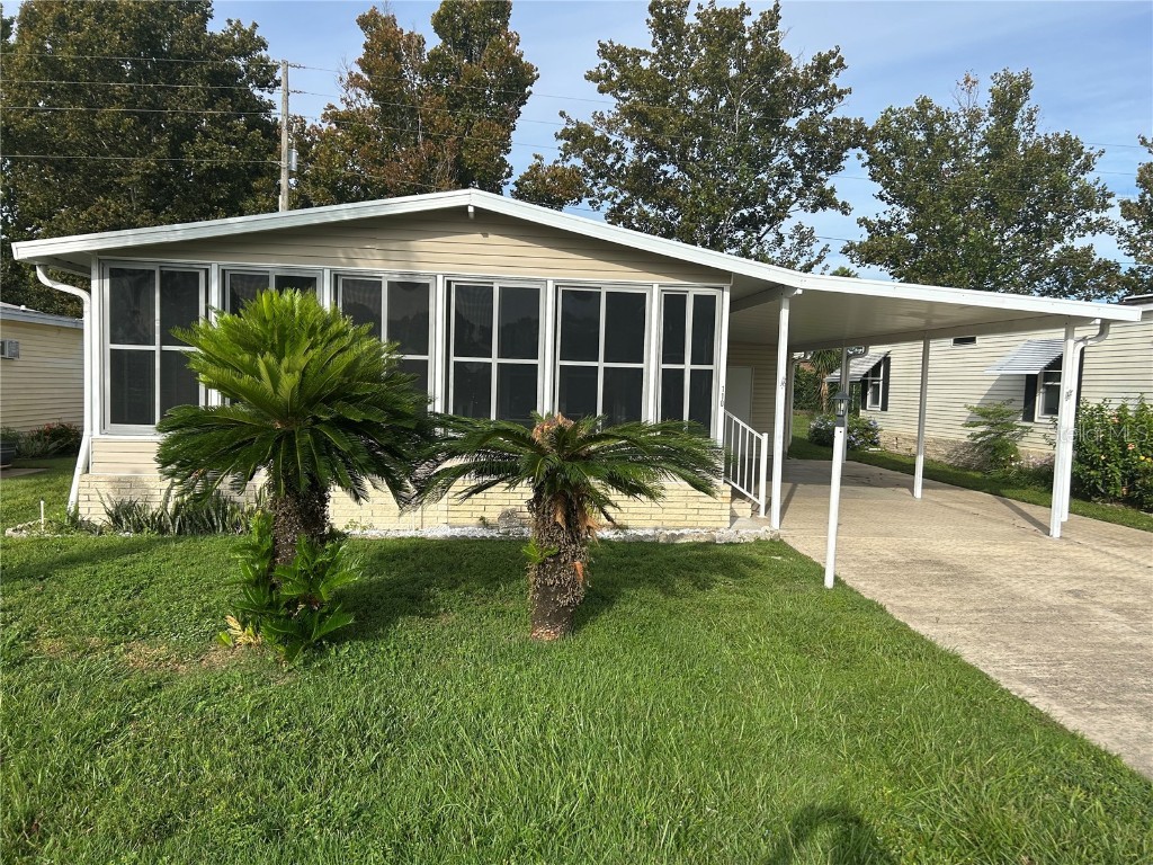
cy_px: 432
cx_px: 576
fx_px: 866
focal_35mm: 26
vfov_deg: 53.1
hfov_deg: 67.3
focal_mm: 5.7
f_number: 1.5
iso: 50
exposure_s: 1/3165
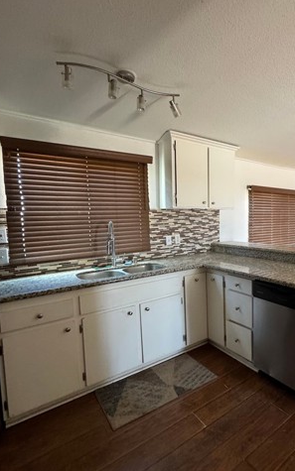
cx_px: 223
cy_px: 234
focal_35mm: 20
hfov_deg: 56.5
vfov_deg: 85.1
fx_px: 257
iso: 400
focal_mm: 2.22
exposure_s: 1/60
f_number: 2.2
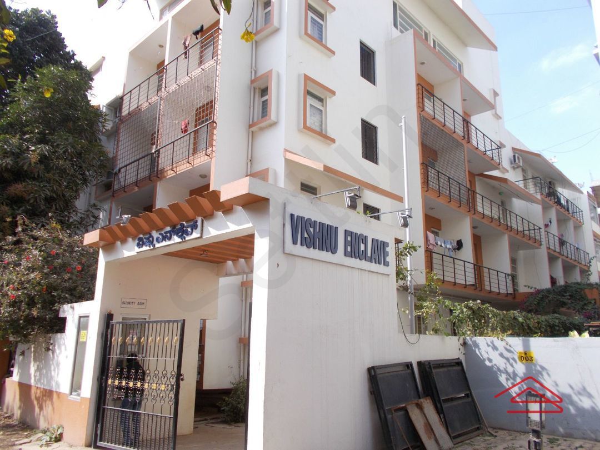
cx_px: 300
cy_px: 225
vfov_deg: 53.1
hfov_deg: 67.3
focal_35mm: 26
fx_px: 451
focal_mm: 4.6
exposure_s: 1/320
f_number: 3.2
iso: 80
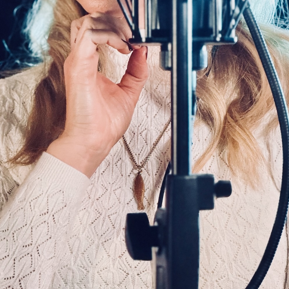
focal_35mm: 218
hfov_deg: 8.0
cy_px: 85
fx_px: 2059
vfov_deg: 8.0
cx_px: 117
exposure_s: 1/40
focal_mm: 15.66
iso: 500
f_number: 2.8
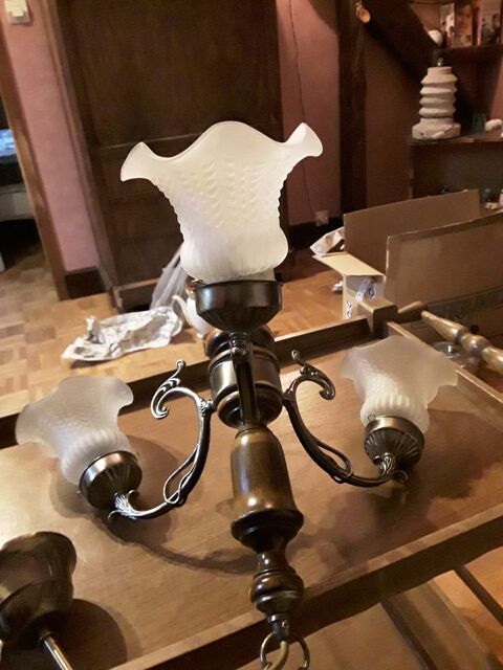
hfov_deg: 51.4
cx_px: 252
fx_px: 523
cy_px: 335
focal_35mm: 27
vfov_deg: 65.3
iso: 1250
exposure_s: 1/17
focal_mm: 2.91
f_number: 1.9
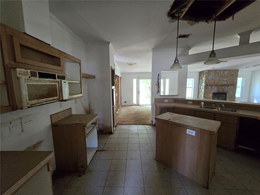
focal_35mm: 13
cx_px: 130
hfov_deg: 106.2
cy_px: 98
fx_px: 98
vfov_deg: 89.9
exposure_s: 1/60
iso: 800
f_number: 2.2
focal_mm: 2.2
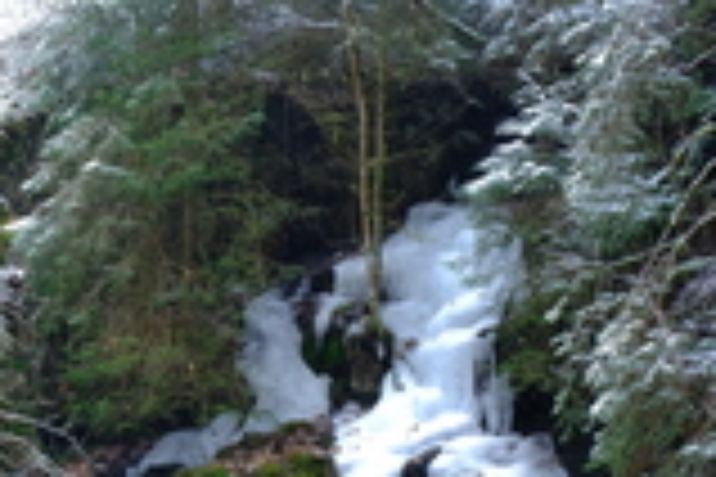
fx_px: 2009
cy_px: 574
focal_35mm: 101
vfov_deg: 13.2
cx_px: -63
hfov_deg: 19.4
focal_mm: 23.3
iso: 80
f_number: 18
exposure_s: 1
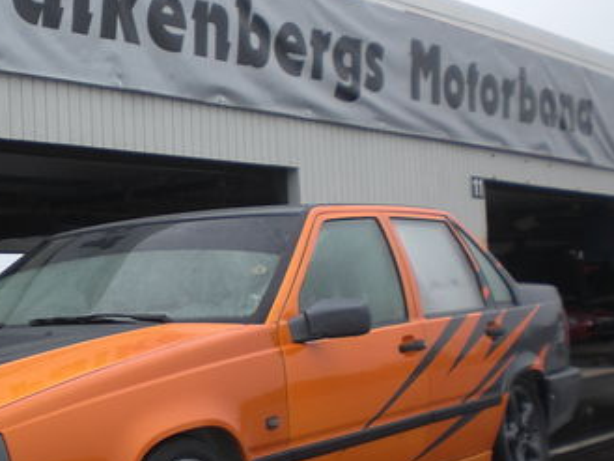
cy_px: 321
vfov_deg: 20.9
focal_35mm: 70
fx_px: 1242
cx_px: 91
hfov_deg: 27.0
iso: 50
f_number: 3.1
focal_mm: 6.3
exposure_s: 1/80
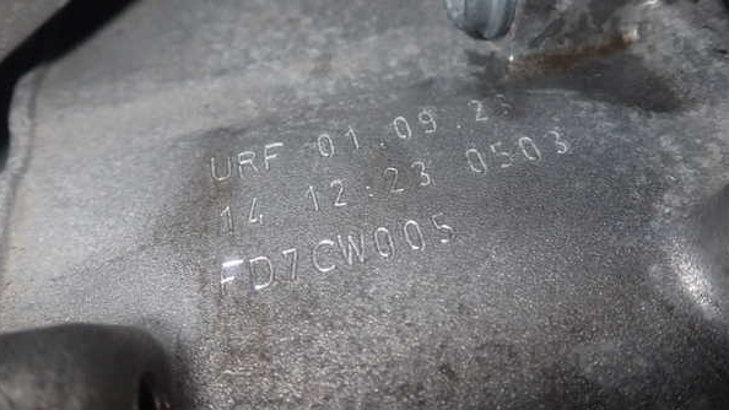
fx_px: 638
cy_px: 188
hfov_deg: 59.5
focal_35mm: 33
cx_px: 363
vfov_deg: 35.6
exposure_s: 1/30
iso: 200
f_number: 6.3
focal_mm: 5.4
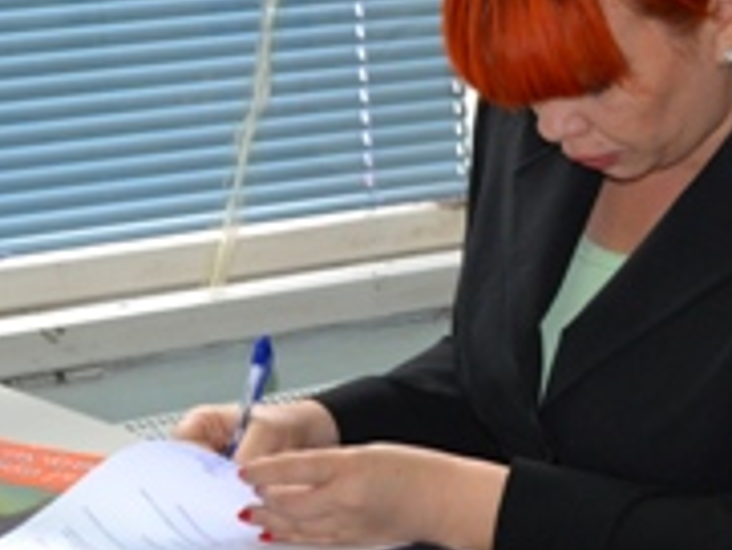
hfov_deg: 11.8
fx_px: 3449
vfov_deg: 9.1
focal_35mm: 163
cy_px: 265
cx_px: 902
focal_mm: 32
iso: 720
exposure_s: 1/60
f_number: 4.8
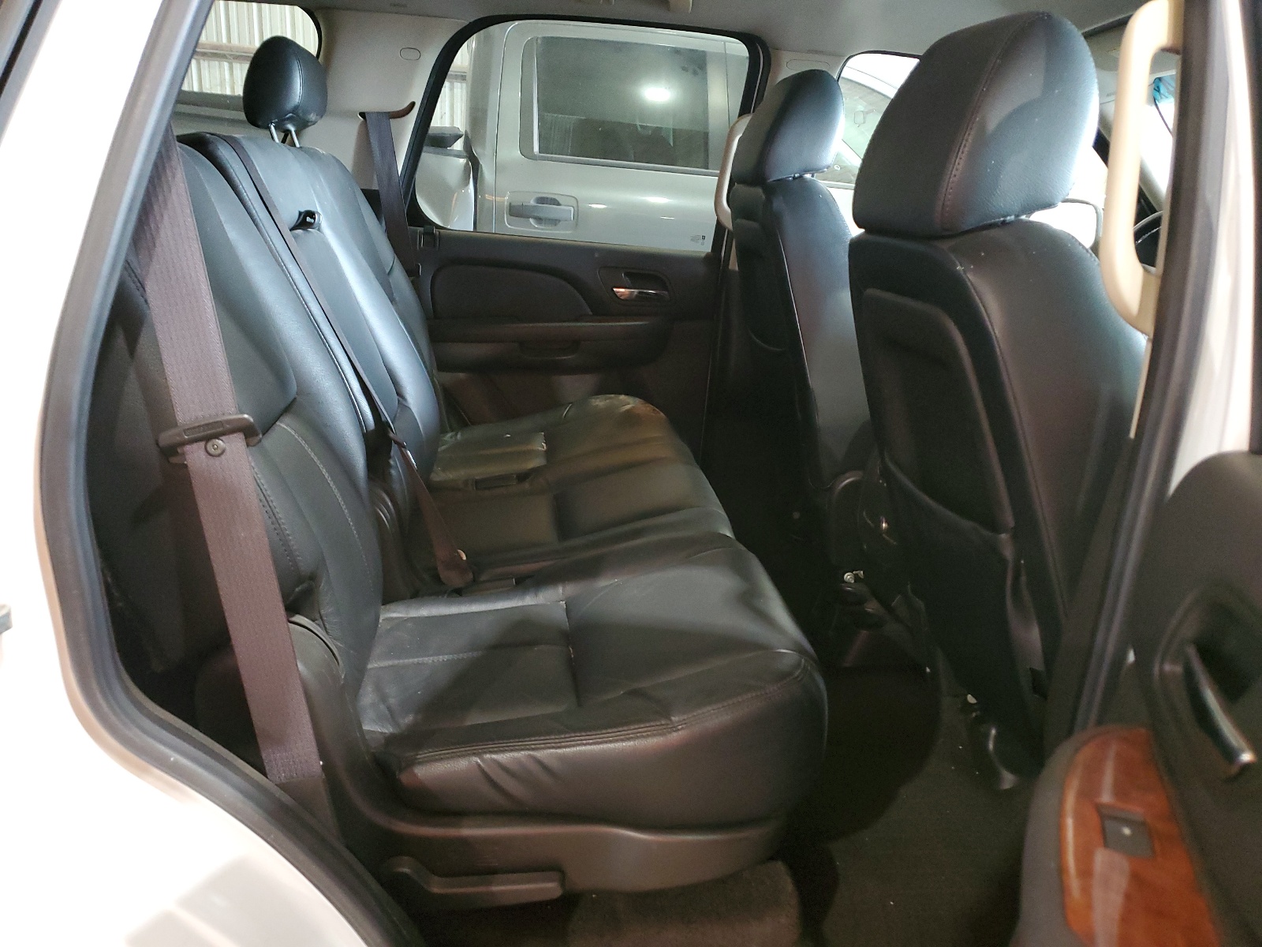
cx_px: 631
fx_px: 948
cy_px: 474
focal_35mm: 26
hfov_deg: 67.3
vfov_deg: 53.1
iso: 298
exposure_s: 1/15
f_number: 1.5
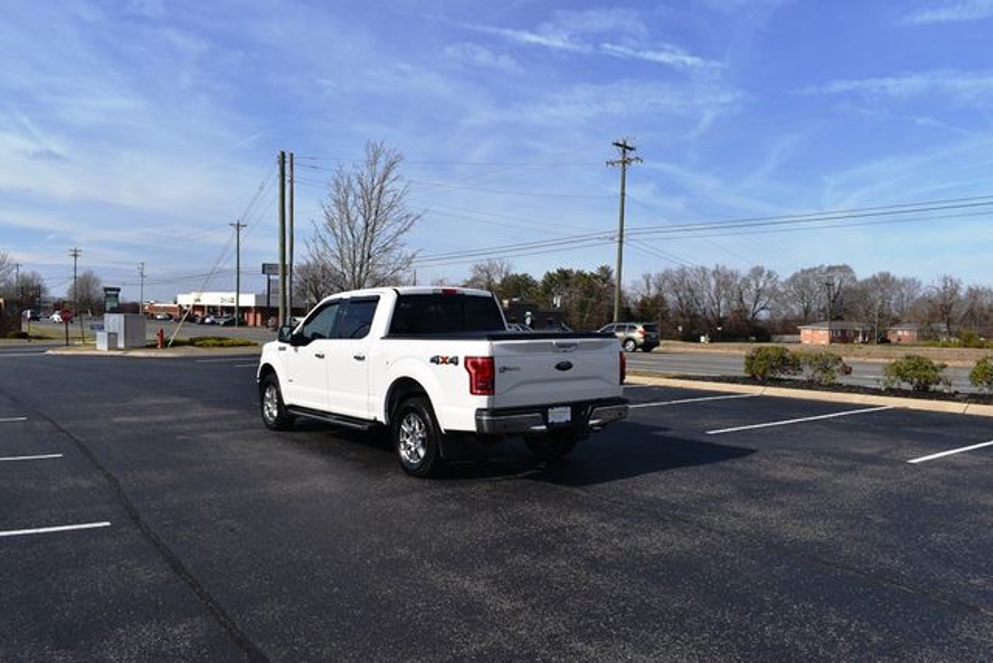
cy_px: 332
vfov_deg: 48.0
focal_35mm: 27
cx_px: 496
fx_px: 745
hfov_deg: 67.4
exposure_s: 1/320
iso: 100
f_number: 9
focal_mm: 18
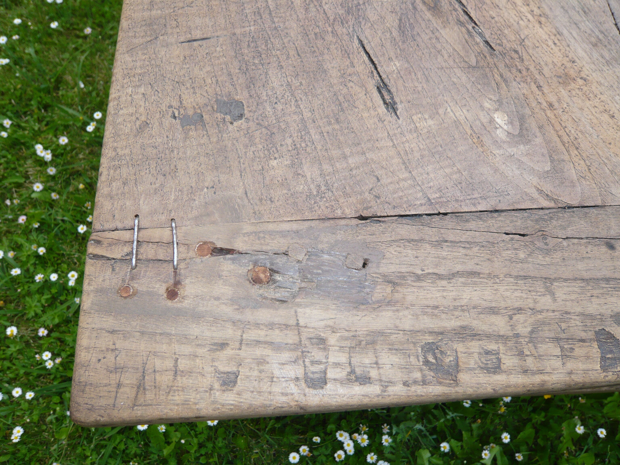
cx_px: 310
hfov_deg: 60.0
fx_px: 537
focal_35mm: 30
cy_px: 232
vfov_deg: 46.8
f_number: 2.9
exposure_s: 1/640
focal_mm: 4.9
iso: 100
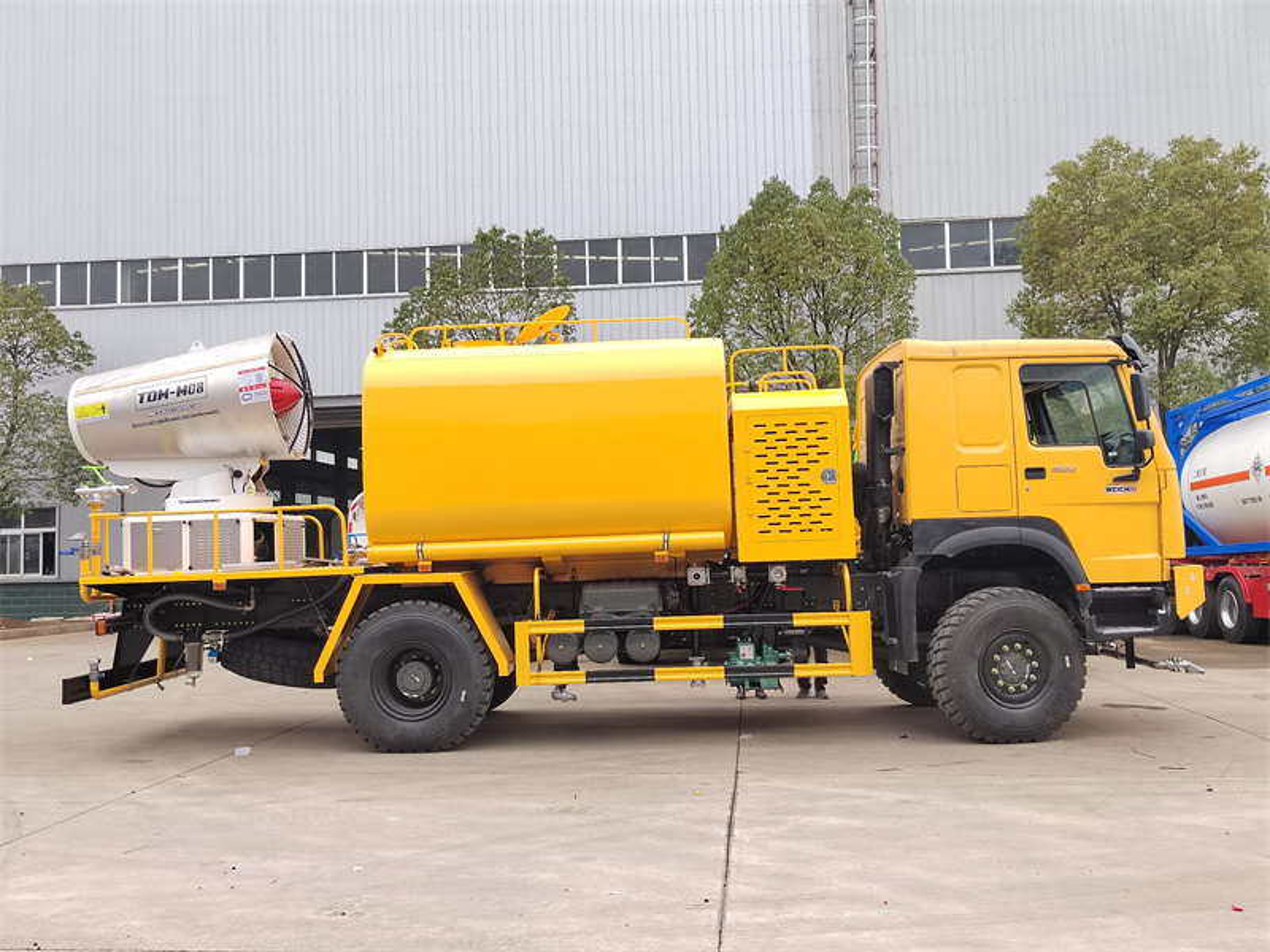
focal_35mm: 32
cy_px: 476
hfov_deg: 56.8
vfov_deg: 44.2
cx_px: 635
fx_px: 1174
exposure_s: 1/120
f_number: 1.9
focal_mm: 5.52
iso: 215
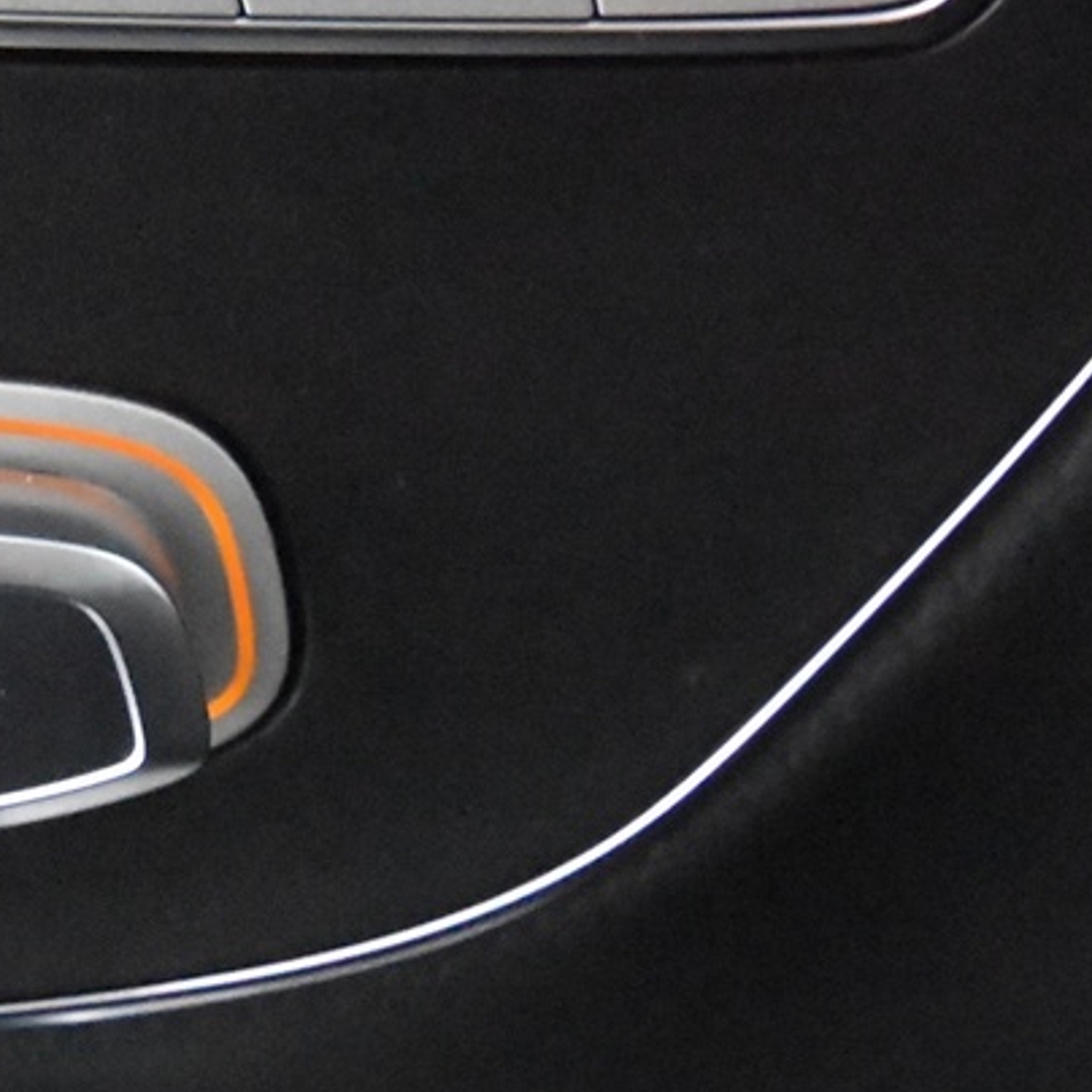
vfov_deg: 17.0
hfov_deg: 16.8
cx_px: 73
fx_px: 3640
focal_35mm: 102
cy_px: 668
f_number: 5.6
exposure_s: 1/30
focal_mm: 20
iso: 12800
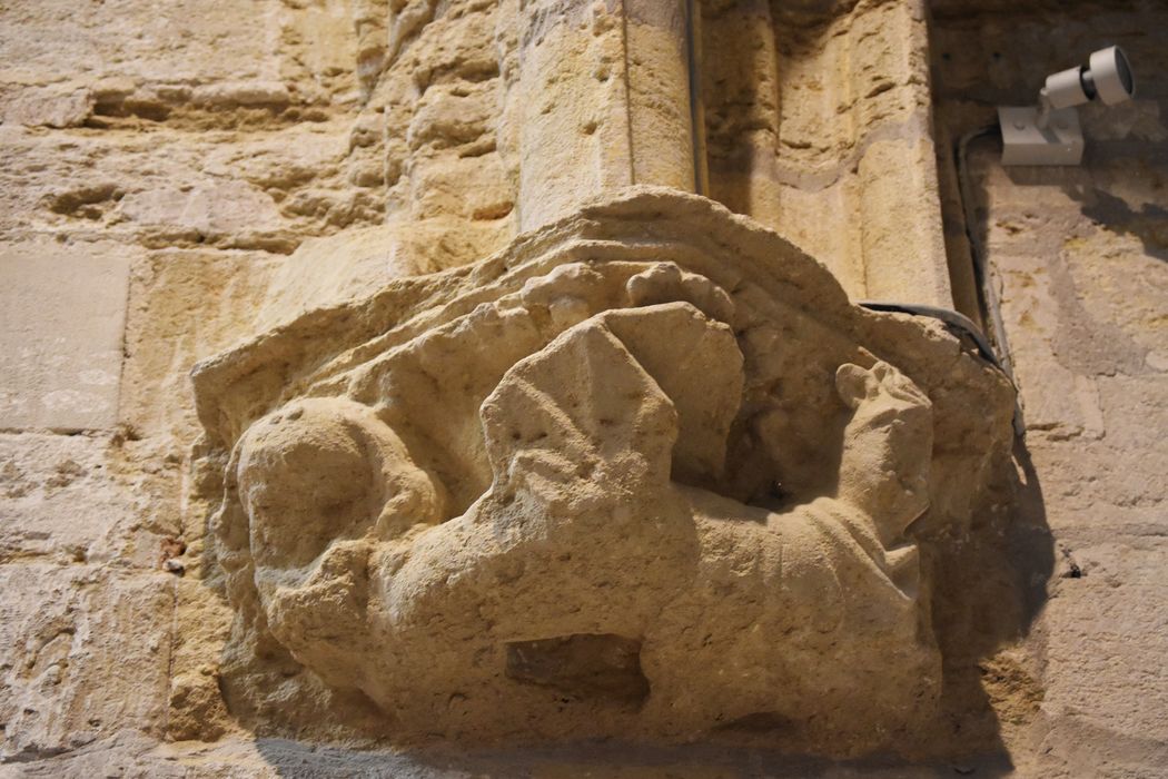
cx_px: 584
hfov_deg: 24.6
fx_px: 2676
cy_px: 390
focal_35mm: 82
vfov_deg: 16.6
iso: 2500
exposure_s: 1/60
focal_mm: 55
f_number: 4
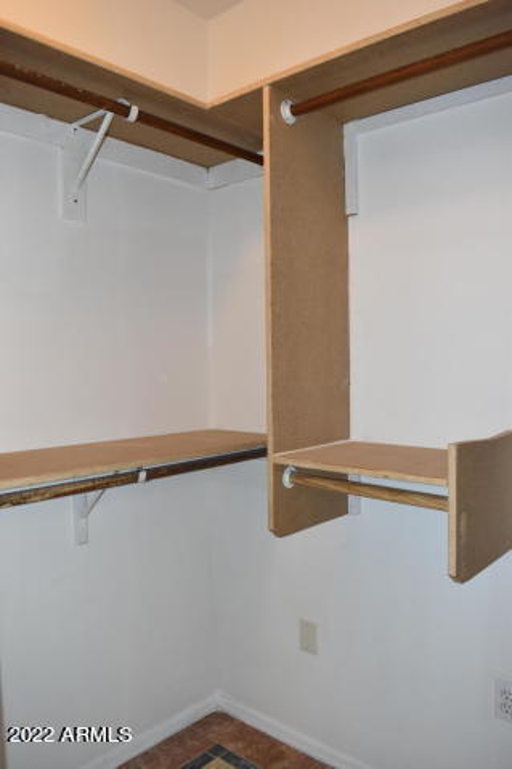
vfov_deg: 67.4
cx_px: 256
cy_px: 384
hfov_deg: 47.9
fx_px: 576
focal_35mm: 27
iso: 800
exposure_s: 1/100
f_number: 5
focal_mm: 18
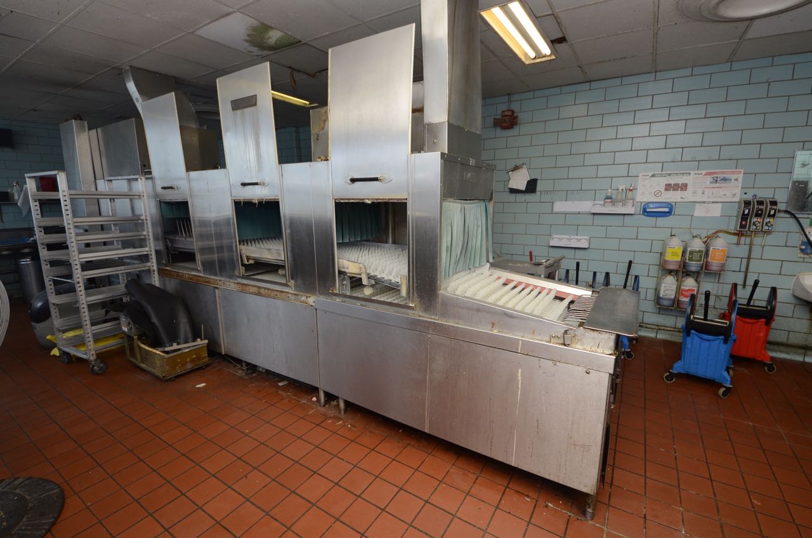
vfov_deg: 77.1
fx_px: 338
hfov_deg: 100.5
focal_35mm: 15
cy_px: 269
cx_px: 406
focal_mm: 10
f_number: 5.6
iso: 640
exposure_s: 1/125
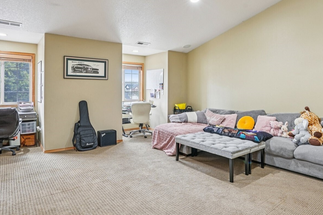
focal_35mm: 23
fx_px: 206
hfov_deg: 75.9
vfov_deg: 54.7
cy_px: 87
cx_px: 178
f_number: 8
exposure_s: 1/3.33
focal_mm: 16
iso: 400
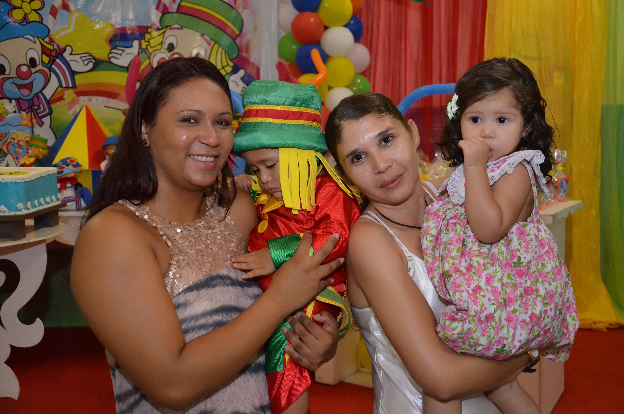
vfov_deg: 35.3
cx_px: 312
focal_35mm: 38
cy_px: 207
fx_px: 649
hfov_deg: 51.4
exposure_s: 1/60
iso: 3200
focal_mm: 25
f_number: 4
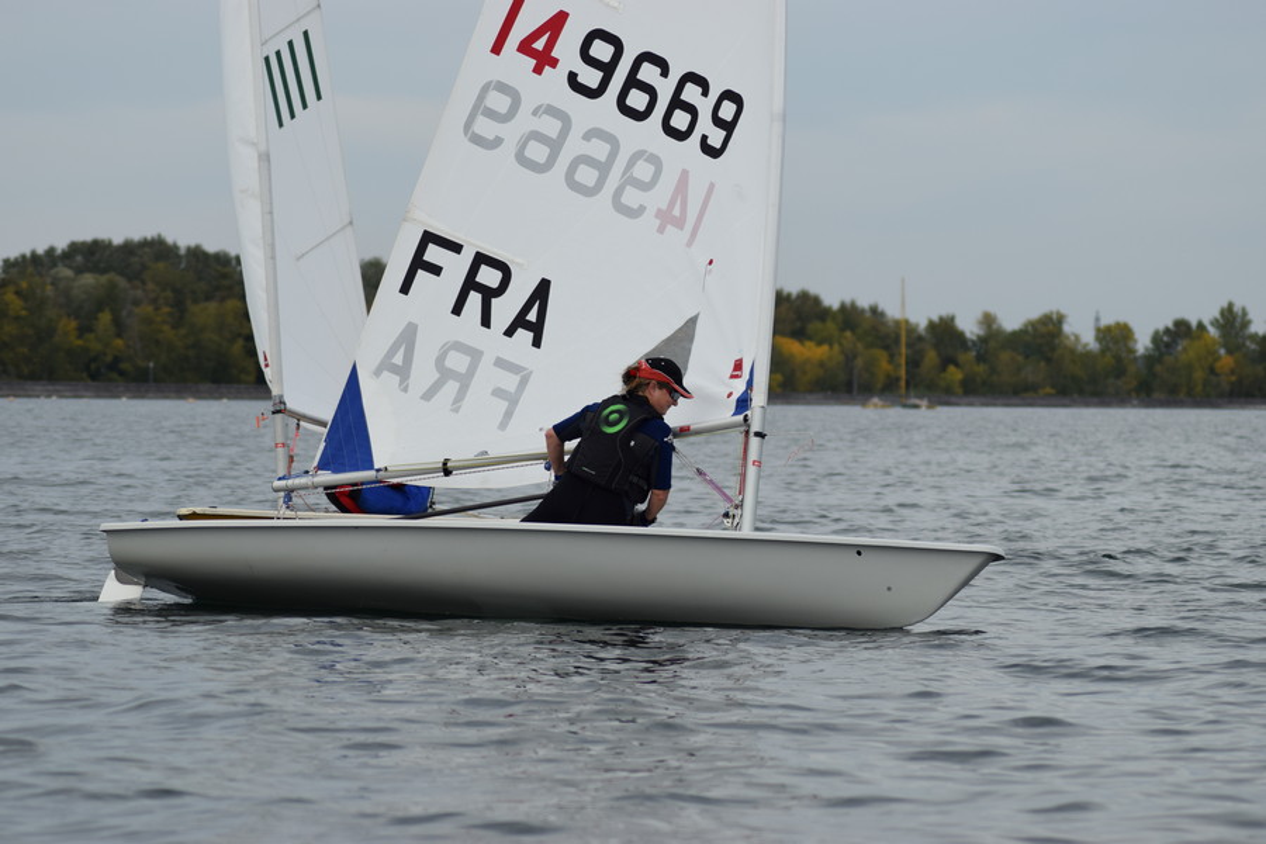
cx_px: 633
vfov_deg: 7.3
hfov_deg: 11.0
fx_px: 6593
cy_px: 422
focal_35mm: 188
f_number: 6.3
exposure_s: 1/640
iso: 200
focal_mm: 125
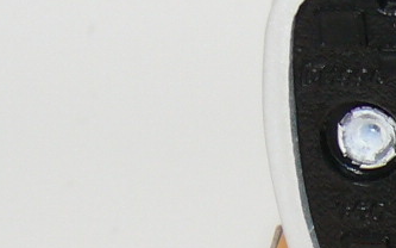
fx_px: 3960
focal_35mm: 367
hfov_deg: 5.6
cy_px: 292
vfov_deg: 3.6
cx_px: 788
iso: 100
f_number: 4
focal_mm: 11.1
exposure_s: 1/30
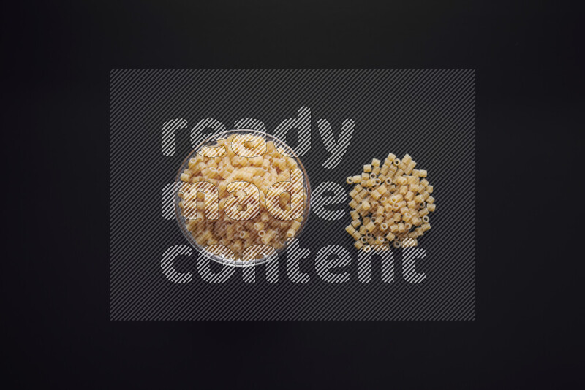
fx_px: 813
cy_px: 195
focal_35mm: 50
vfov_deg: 27.0
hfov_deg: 39.6
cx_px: 292
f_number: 8
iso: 100
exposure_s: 1/100
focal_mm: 50
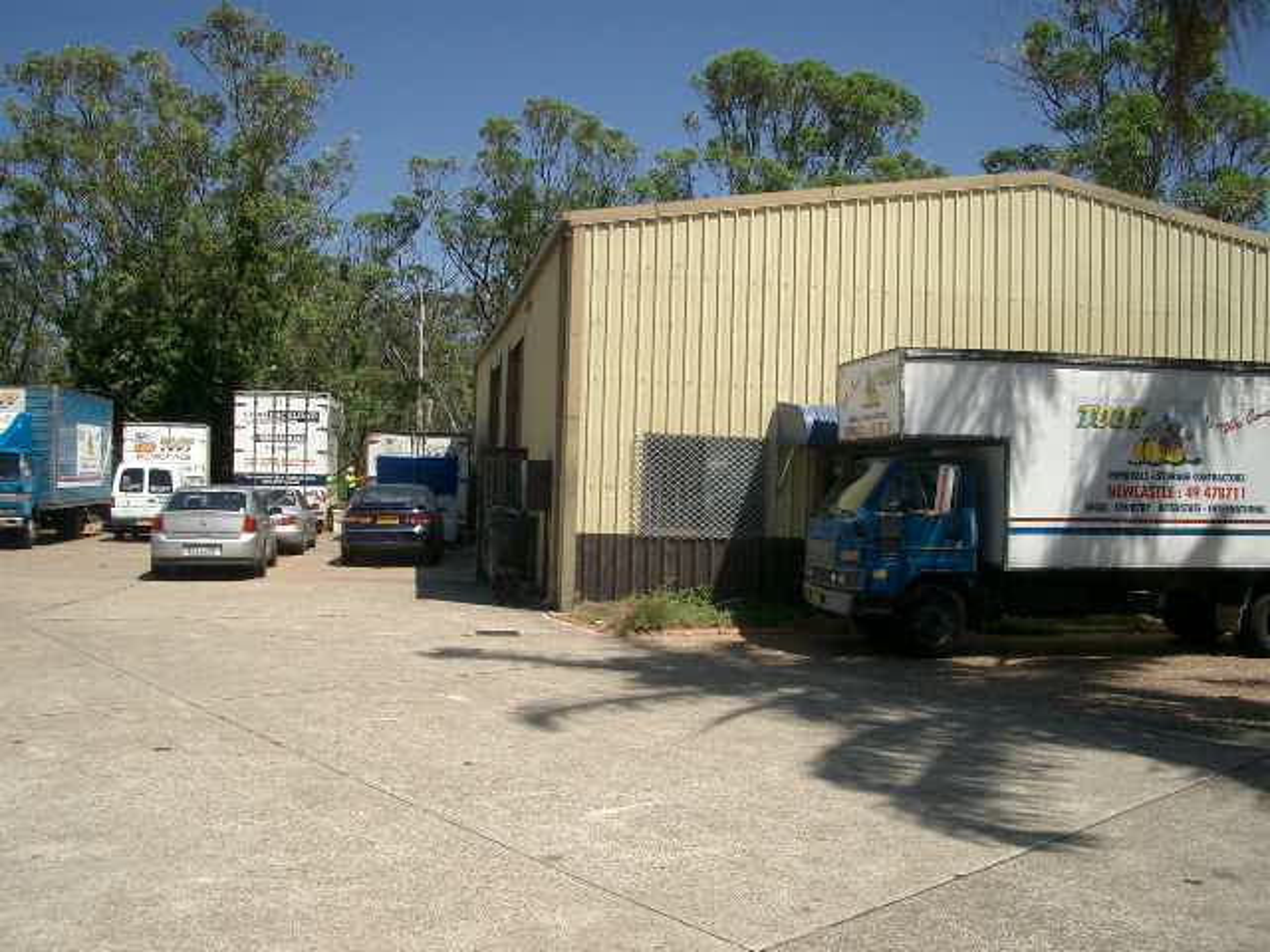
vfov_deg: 40.7
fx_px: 1284
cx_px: 635
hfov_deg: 52.6
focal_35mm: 35
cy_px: 476
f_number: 4.3
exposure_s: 1/640
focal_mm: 5.8
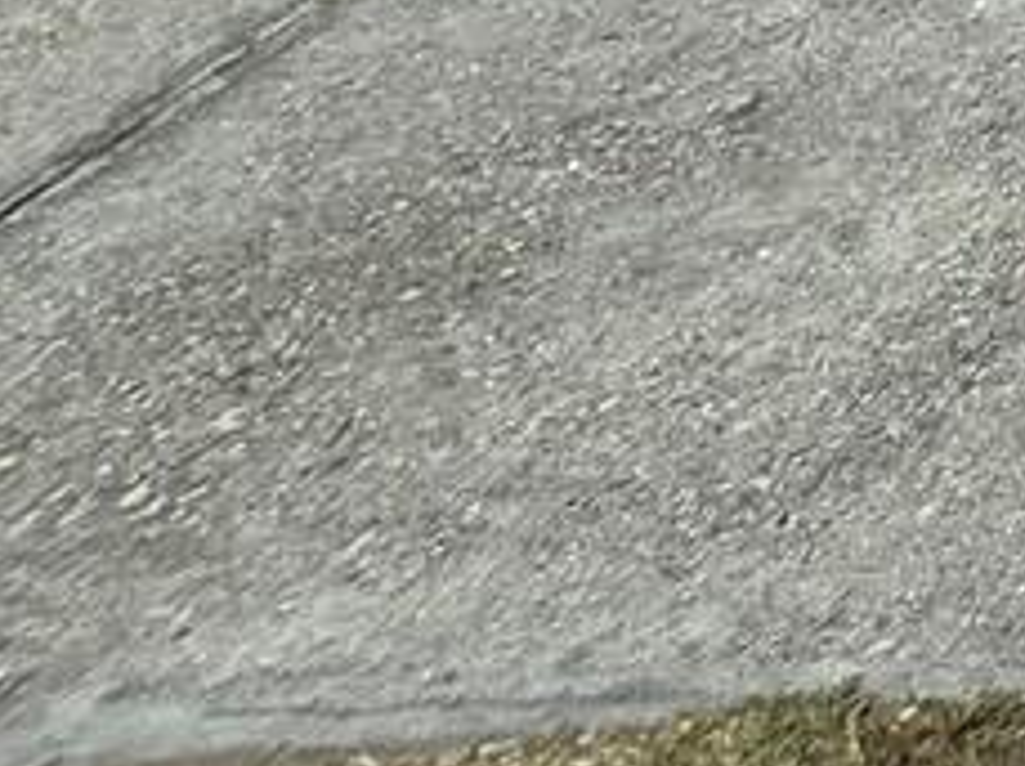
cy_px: -1810
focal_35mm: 91
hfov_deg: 12.0
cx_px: 2963
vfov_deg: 9.8
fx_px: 2690
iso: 50
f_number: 2.2
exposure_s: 1/3502
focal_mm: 2.2
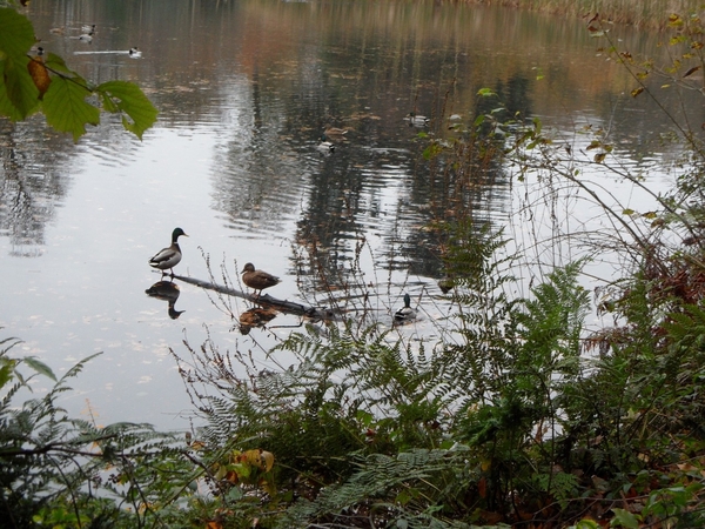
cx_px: 352
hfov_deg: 32.2
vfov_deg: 24.4
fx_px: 1222
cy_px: 264
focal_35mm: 60
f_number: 4
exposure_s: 1/45
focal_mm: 10.3
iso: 120
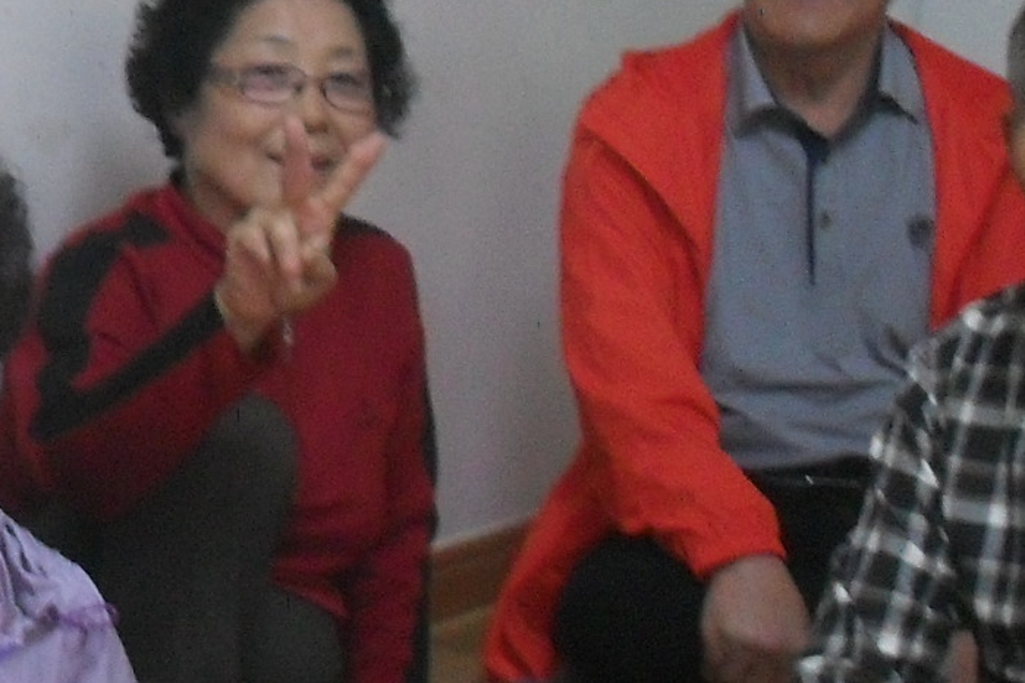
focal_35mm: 135
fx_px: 3843
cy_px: 399
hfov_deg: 14.3
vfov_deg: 10.2
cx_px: -481
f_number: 2.8
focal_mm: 6.2
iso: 200
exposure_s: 1/30
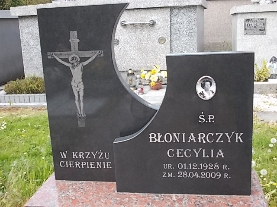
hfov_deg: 43.9
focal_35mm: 43
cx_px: 138
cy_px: 104
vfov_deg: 33.6
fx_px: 344
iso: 80
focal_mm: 6.1
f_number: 3.3
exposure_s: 1/125
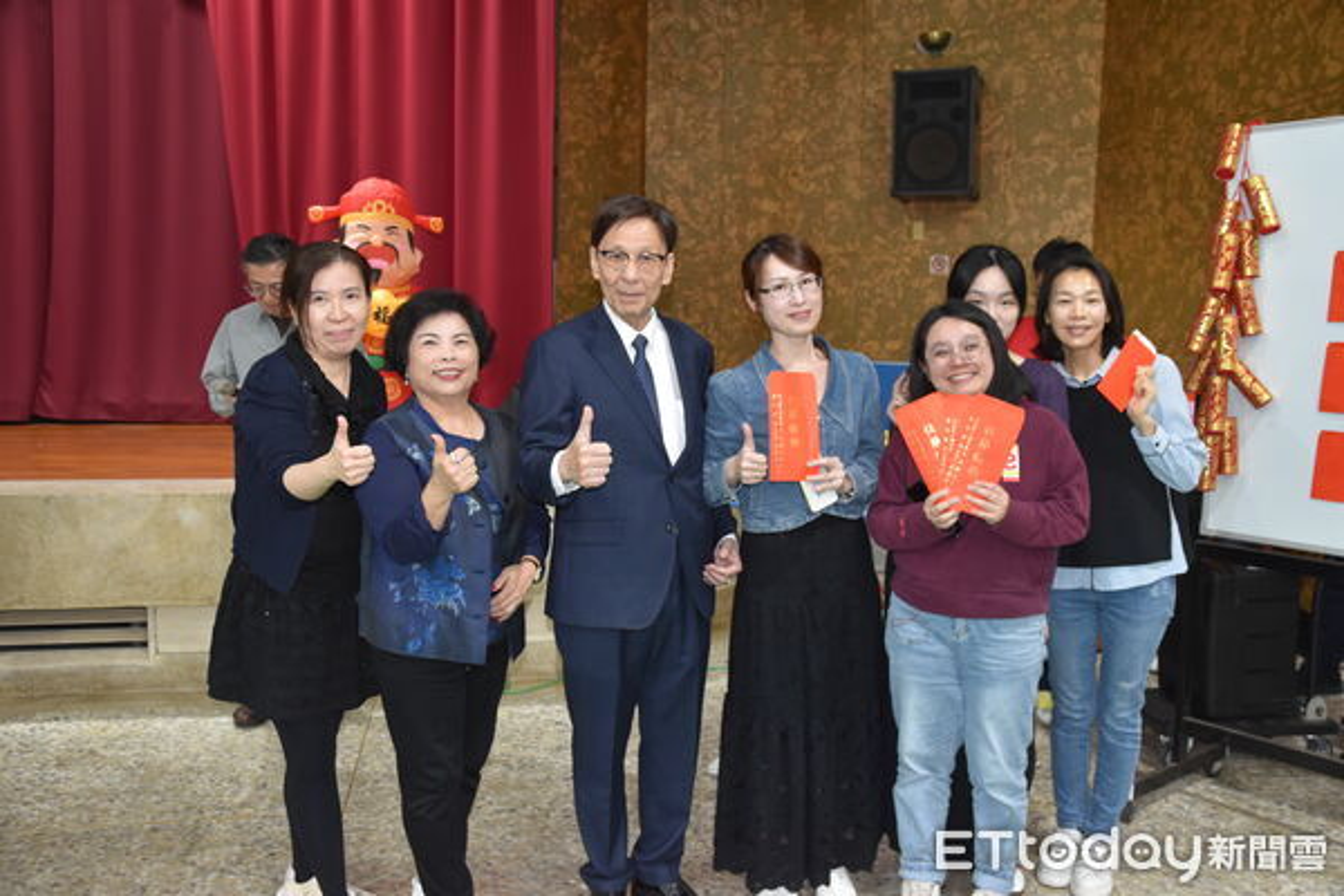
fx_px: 1232
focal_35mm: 33
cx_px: 672
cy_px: 448
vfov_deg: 40.0
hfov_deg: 57.2
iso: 800
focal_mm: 22
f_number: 3.2
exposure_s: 1/60
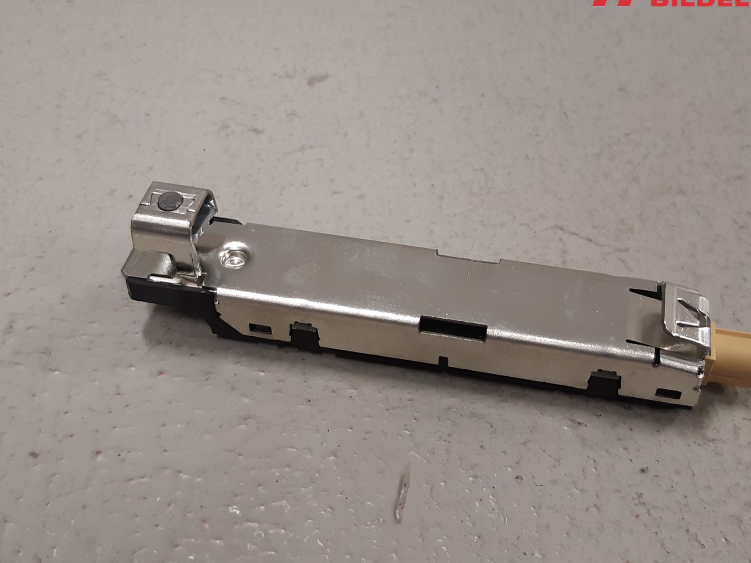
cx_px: 413
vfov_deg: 45.4
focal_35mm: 31
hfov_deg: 58.2
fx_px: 672
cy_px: 268
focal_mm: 3.93
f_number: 1.7
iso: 100
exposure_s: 1/50
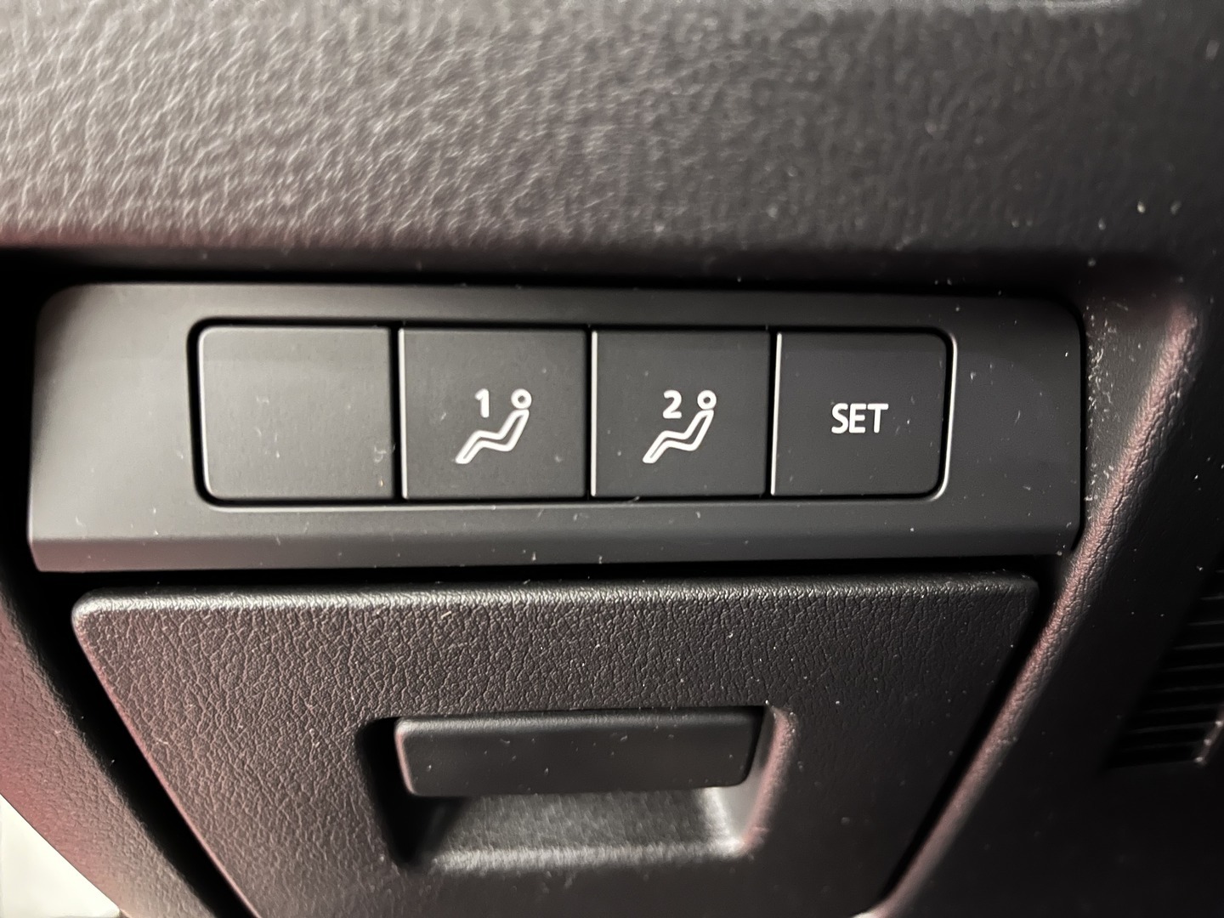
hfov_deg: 67.3
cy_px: 459
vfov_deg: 53.1
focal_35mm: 26
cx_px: 612
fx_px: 919
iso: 1000
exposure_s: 1/9
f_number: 1.6
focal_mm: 5.1
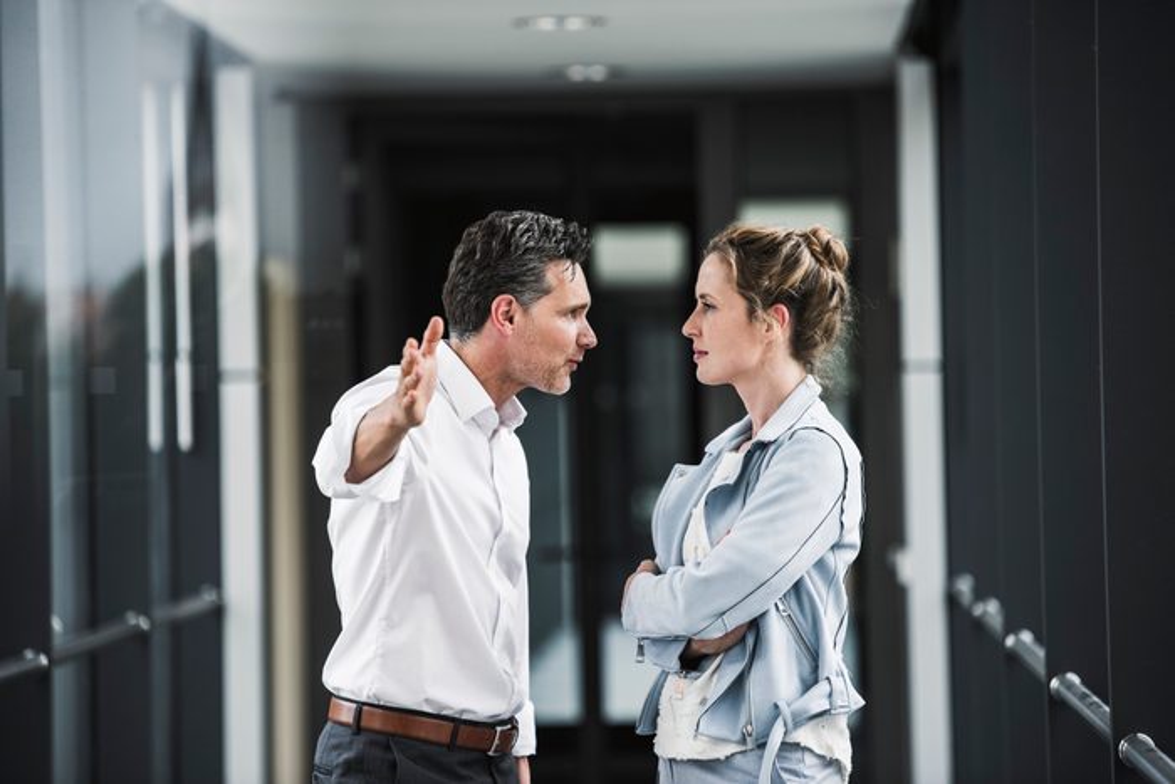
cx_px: 588
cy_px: 392
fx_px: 6529
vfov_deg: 6.9
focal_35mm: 200
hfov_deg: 10.3
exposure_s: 1/800
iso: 400
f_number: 3.2
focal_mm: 200
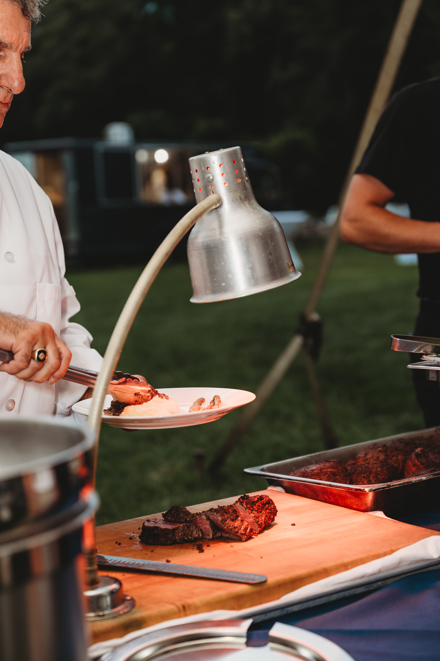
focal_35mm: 70
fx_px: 1285
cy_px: 330
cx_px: 220
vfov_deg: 28.9
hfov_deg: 19.4
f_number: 3.5
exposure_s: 1/160
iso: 640
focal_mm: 70
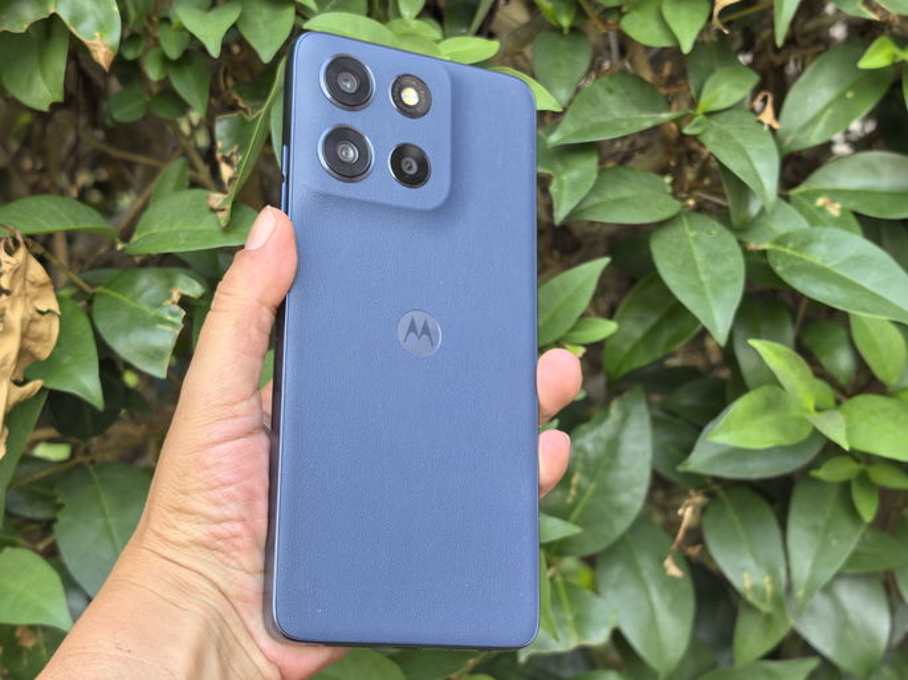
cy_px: 340
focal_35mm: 54
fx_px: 1416
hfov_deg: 35.6
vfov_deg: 27.0
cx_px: 454
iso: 64
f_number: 2
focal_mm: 8.5
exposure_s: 1/100
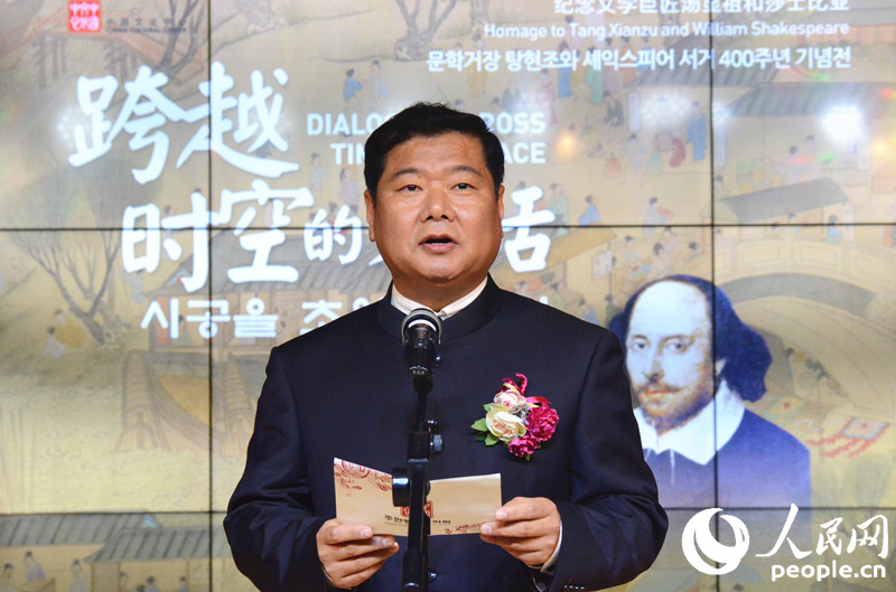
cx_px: 448
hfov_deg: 16.7
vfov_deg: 11.1
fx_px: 3053
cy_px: 296
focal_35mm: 123
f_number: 8
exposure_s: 1/200
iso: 4000
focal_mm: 82
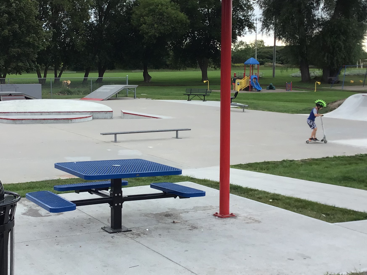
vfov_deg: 25.2
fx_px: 615
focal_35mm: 58
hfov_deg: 33.0
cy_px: 131
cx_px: 128
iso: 25
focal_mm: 3.3
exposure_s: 1/448
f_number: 2.4
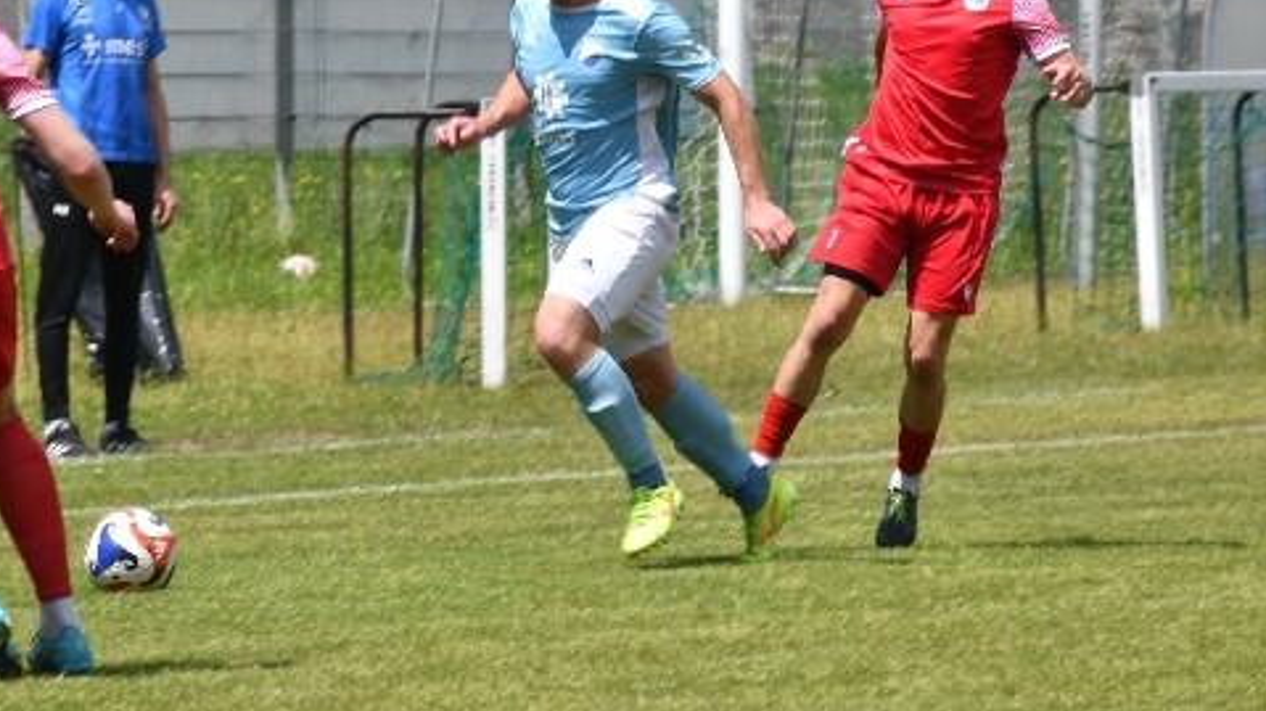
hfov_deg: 4.7
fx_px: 15402
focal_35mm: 459
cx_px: 432
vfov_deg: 2.6
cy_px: 135
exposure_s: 1/400
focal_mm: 140
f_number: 6.3
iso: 100
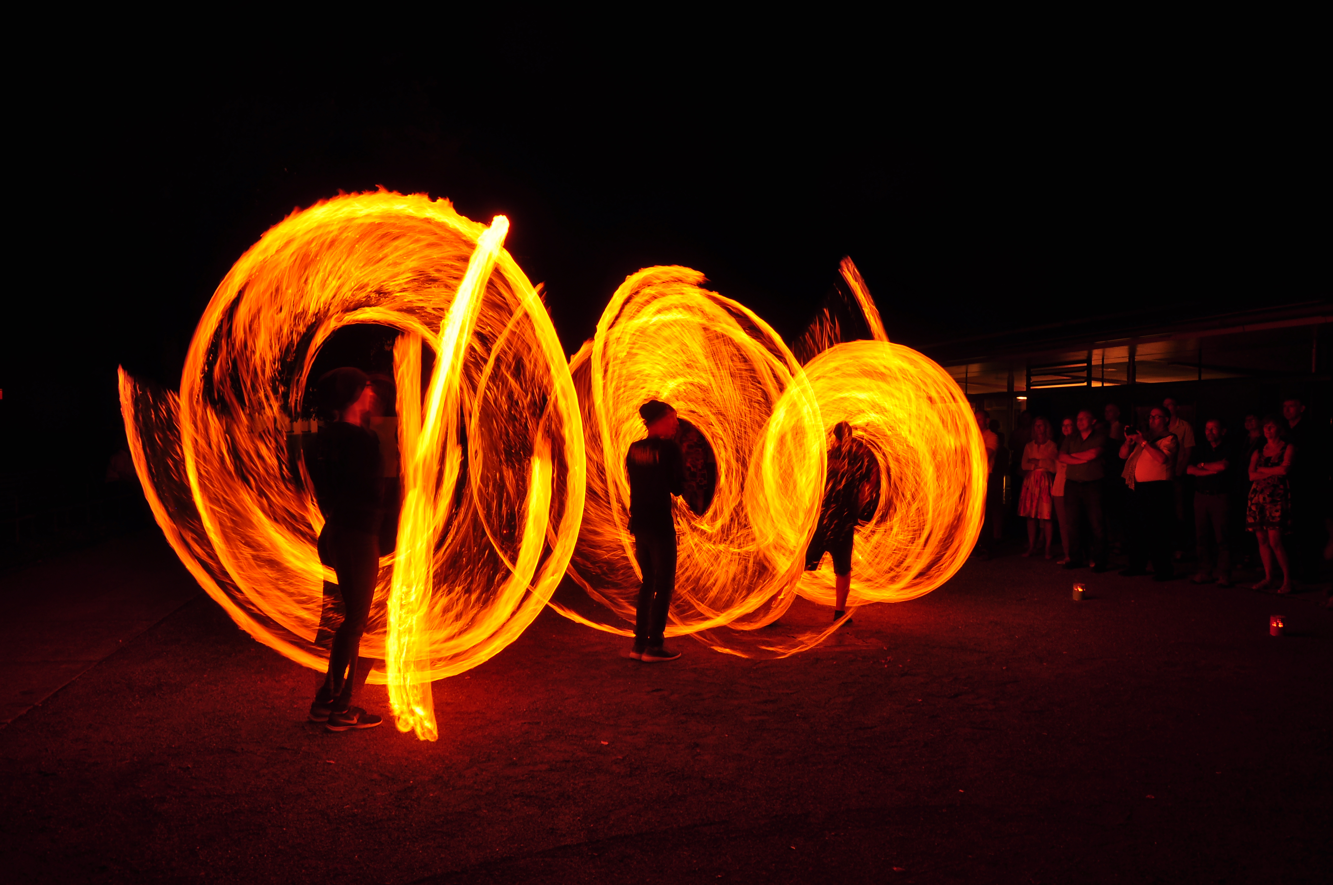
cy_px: 442
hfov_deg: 73.8
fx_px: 888
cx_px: 666
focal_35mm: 24
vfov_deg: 53.0
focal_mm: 16
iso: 200
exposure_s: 1.3
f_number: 8
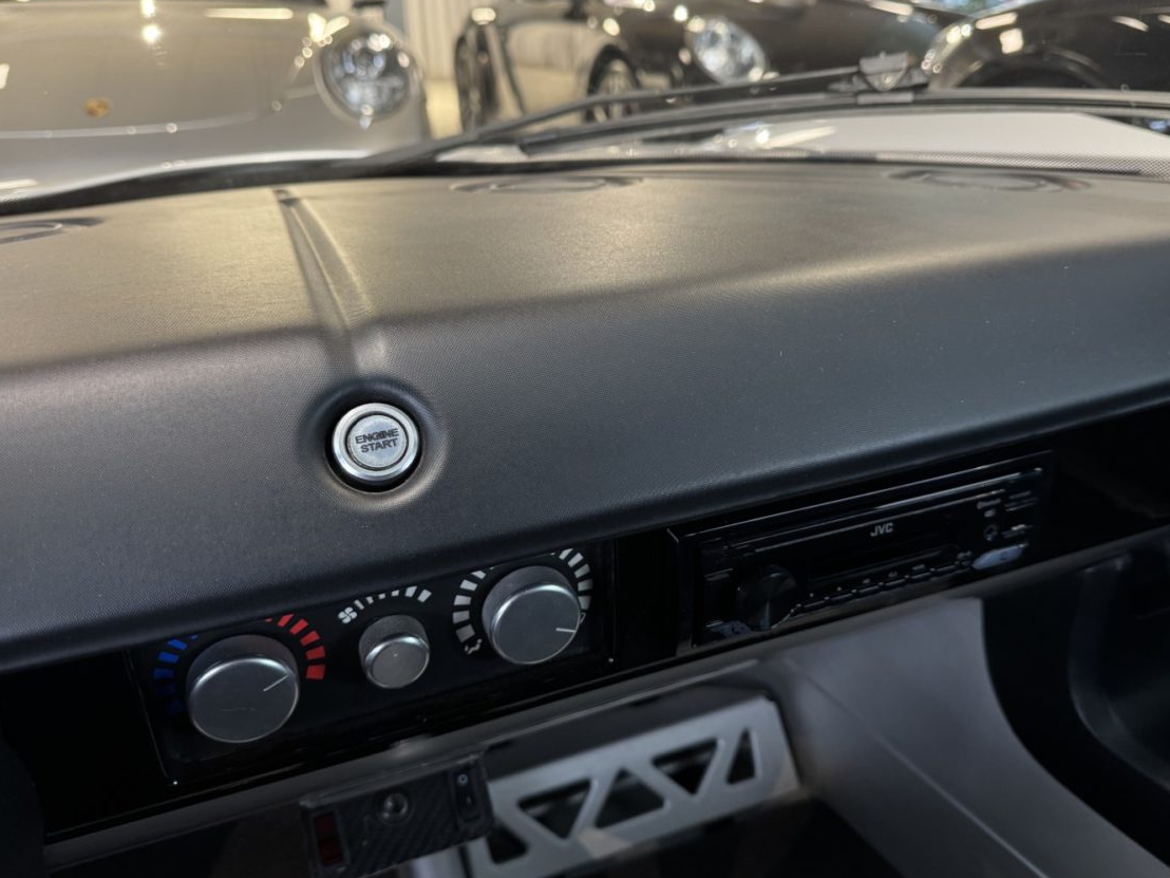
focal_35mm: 26
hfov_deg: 67.3
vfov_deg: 53.0
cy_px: 415
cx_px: 595
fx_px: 879
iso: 320
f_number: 1.78
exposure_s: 1/50
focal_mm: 6.76
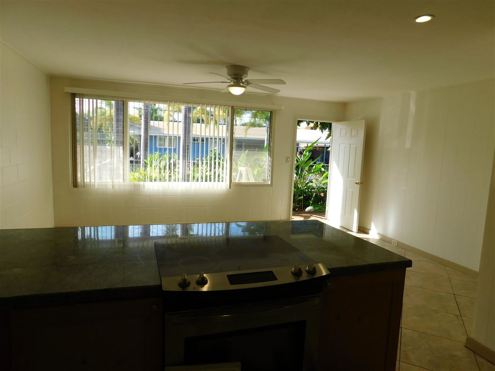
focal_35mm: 23
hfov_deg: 73.9
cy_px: 186
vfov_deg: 58.9
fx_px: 329
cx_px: 248
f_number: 3
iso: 125
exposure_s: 1/250
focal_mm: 4
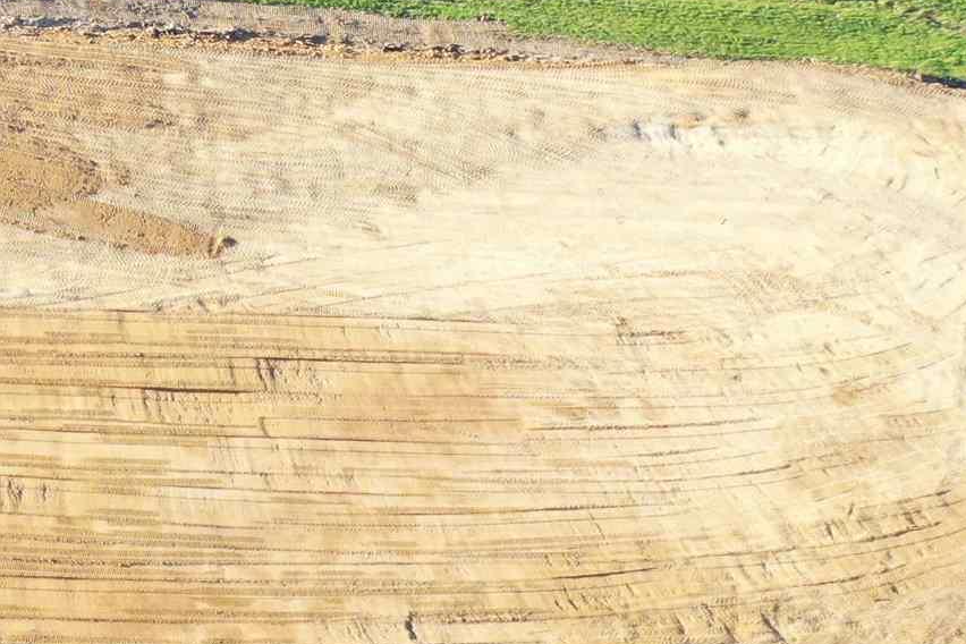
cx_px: -600
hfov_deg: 17.5
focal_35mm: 101
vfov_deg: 13.3
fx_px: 2710
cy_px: -84
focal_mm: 10.26
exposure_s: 1/120
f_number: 4.5
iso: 100
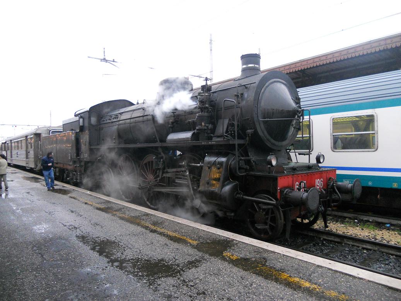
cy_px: 150
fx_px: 313
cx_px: 200
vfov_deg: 51.4
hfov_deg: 65.3
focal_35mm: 27
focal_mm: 4.9
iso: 400
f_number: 3.2
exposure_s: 1/30
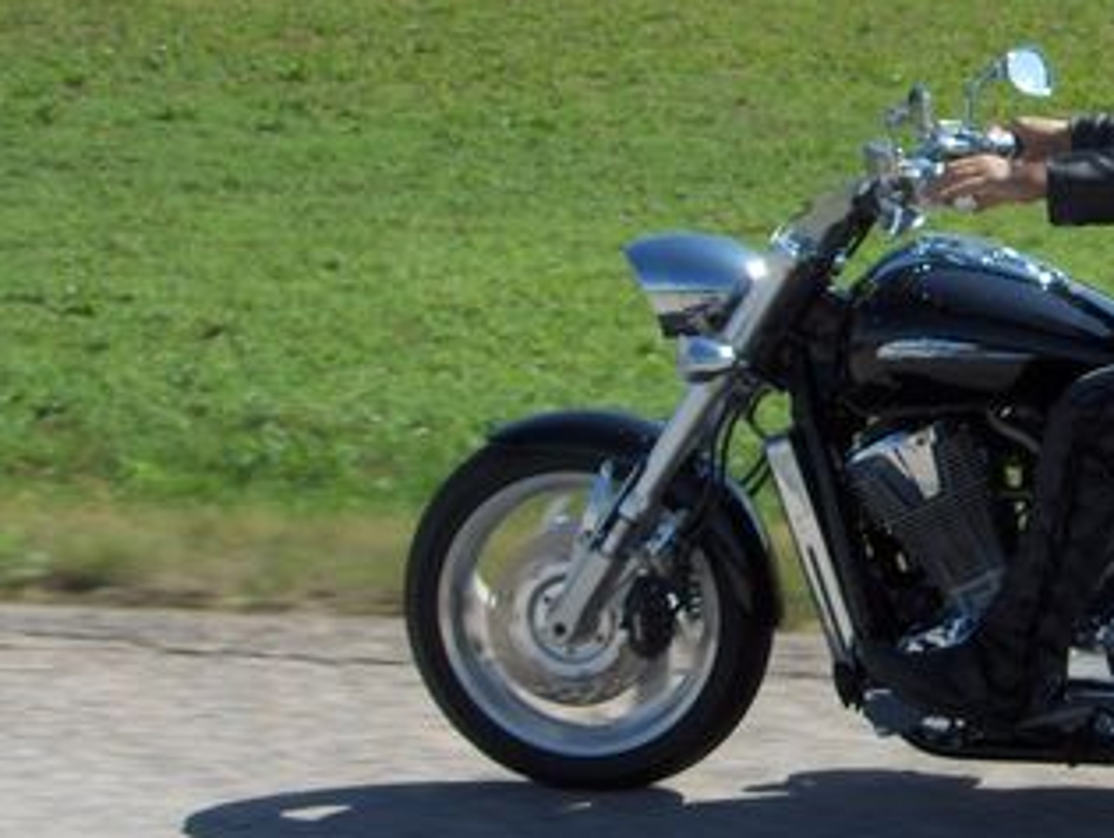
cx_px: 1128
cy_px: 354
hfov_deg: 19.2
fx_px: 3190
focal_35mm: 99
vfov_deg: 15.0
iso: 100
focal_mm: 8
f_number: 4.8
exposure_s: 1/380
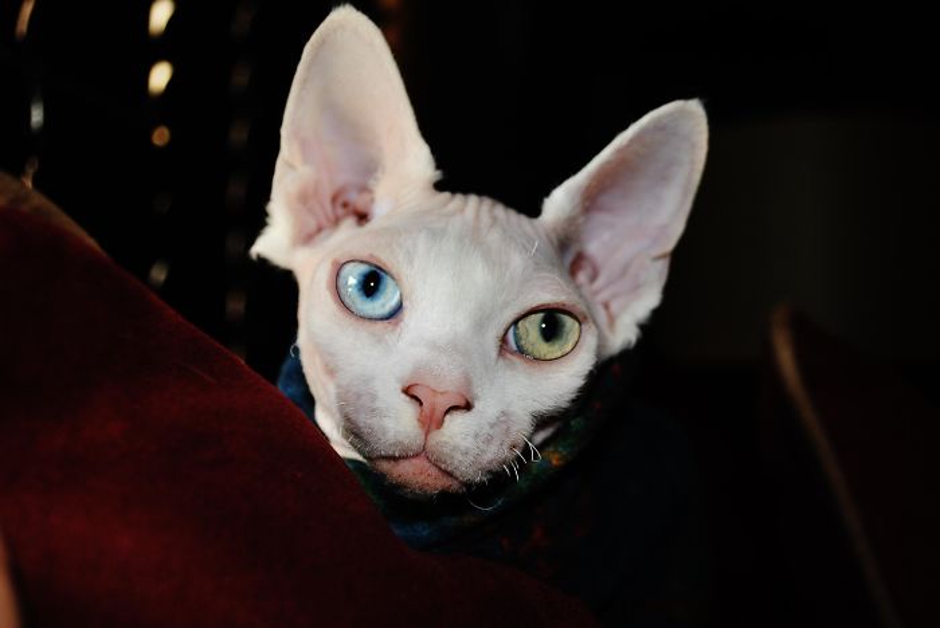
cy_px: 314
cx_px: 470
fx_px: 1254
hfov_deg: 41.1
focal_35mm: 48
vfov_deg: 28.1
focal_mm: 32
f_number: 4.8
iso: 180
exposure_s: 1/60
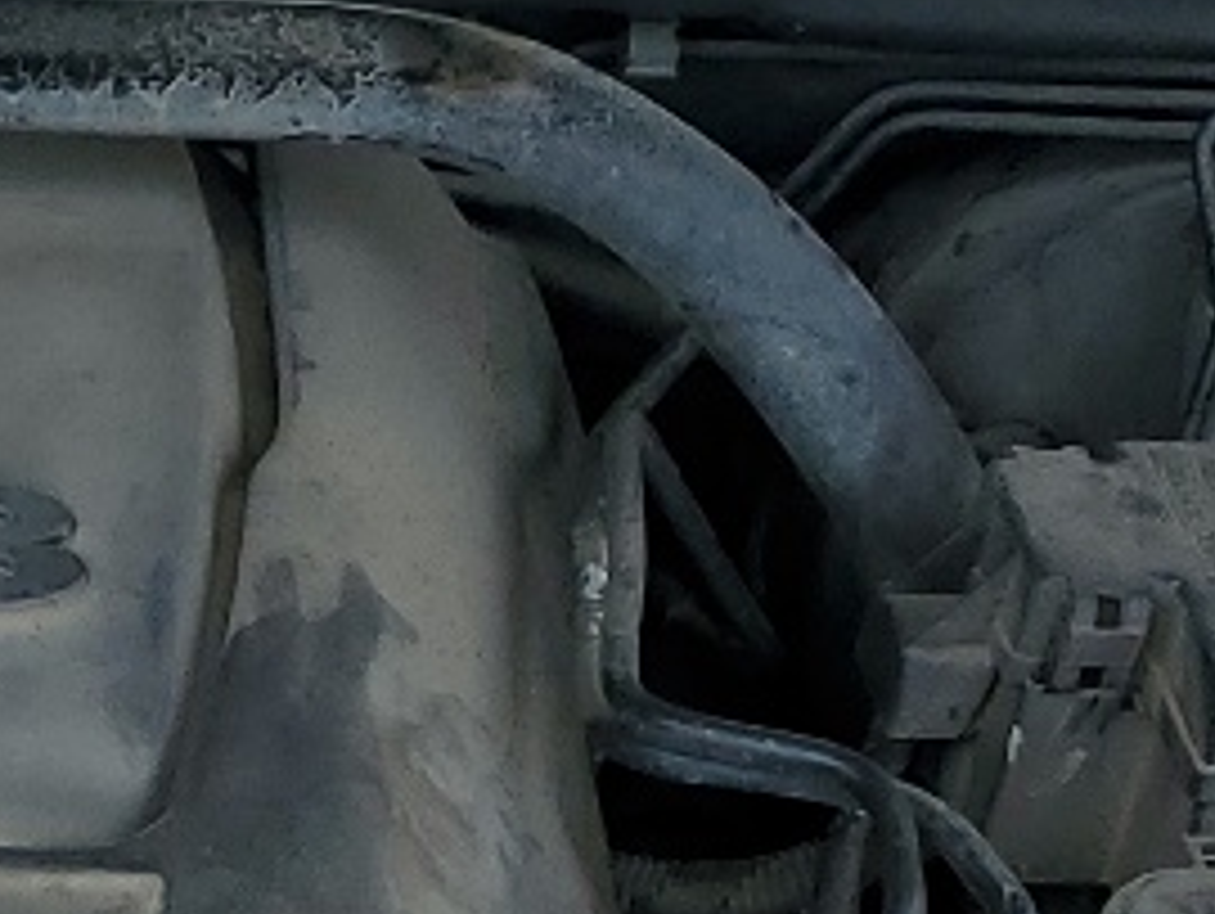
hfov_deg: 12.3
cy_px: 1846
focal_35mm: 154
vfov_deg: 9.1
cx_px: -558
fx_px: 5410
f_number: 1.5
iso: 50
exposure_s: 1/2000
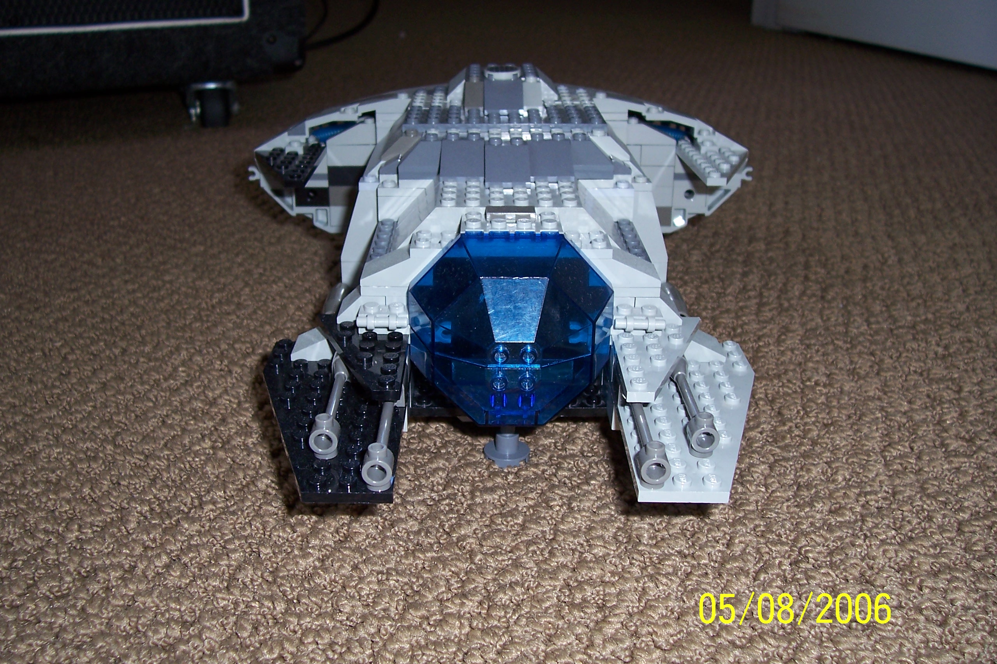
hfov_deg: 55.8
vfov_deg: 38.9
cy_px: 332
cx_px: 498
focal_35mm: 34
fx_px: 941
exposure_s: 1/60
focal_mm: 5.6
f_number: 2.7
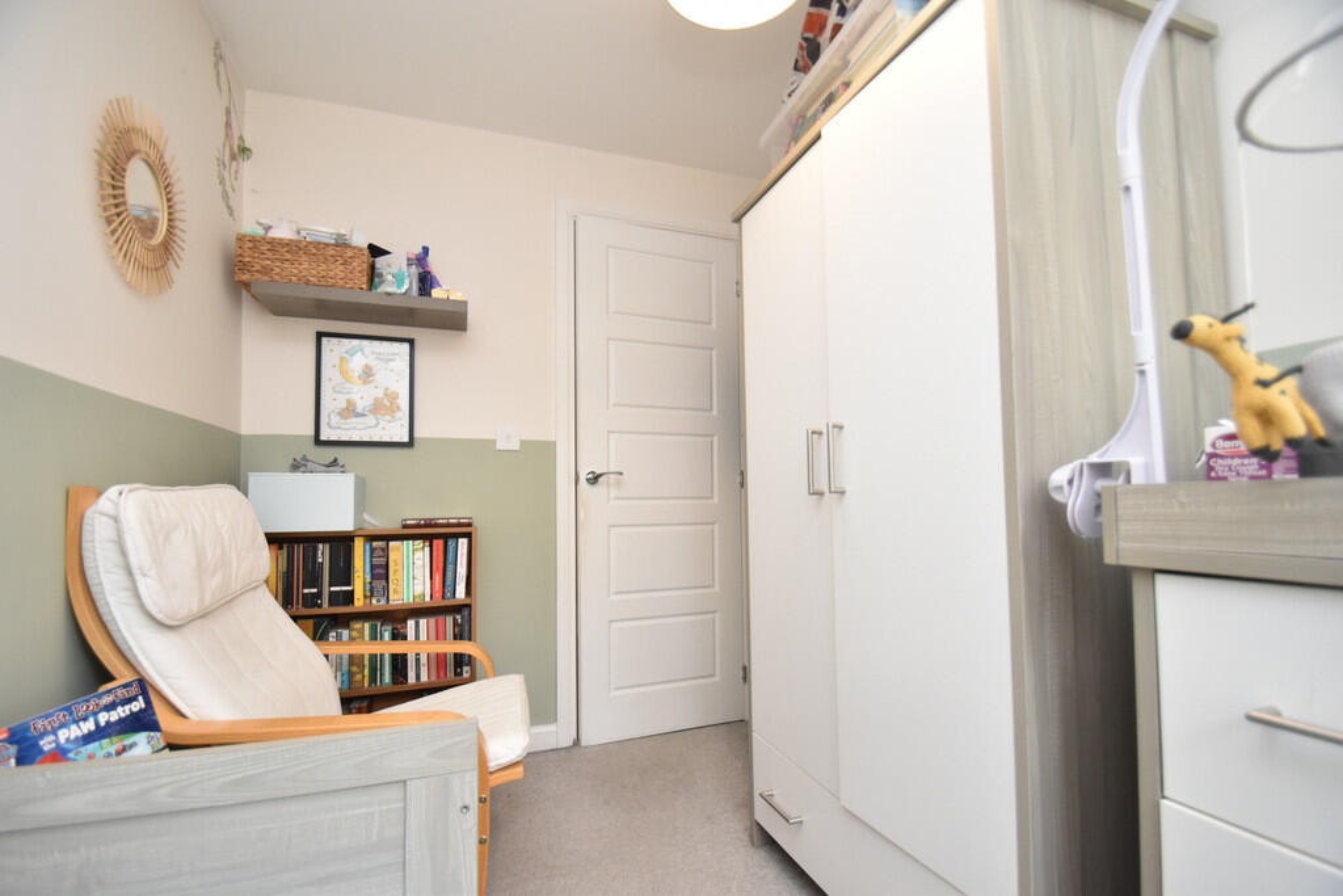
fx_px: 560
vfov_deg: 77.3
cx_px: 672
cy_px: 448
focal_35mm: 15
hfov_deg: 100.4
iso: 800
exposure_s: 1/125
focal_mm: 10
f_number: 4
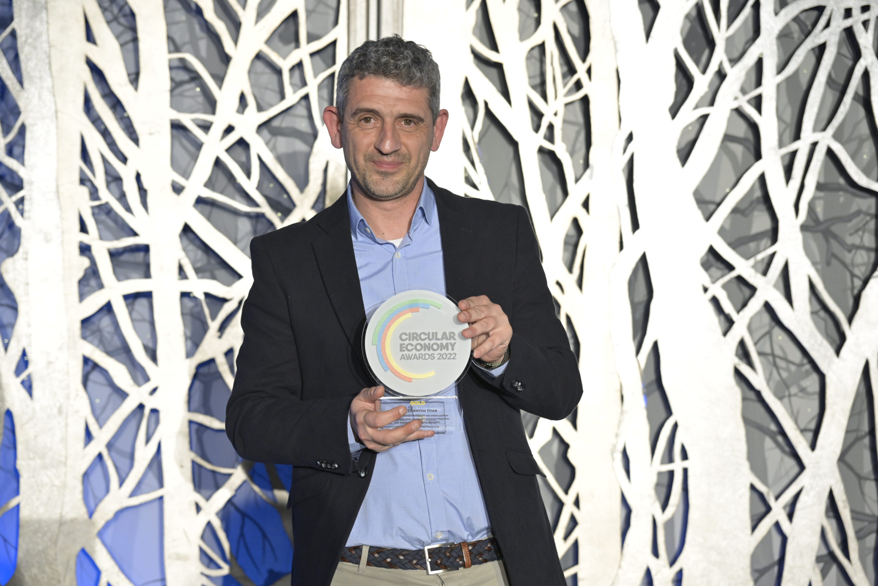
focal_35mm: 72
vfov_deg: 18.9
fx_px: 1756
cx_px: 439
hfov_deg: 28.1
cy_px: 293
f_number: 4
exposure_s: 1/100
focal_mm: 72
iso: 1250
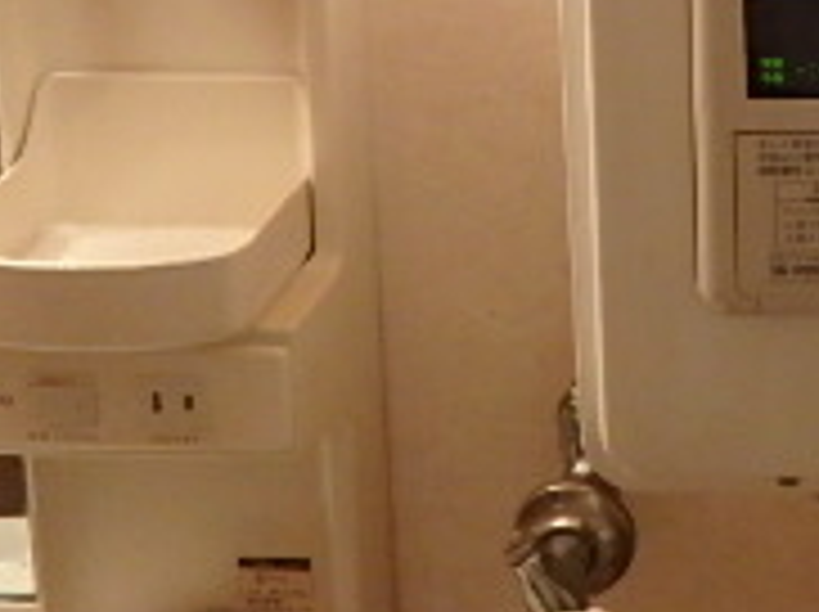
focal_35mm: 74
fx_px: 1749
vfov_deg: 17.3
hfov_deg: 23.3
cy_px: -378
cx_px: 1071
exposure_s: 1/30
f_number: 3.5
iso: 400
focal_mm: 3.7
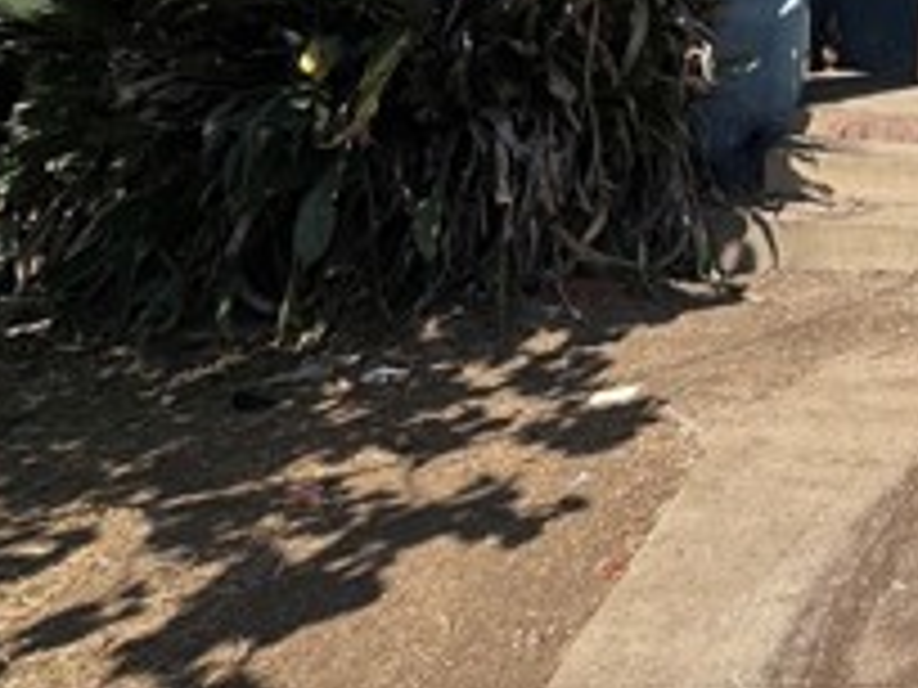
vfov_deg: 28.5
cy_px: -139
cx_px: 1116
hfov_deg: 34.1
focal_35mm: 44
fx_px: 1167
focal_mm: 2.22
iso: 50
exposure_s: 1/2415
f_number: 2.2
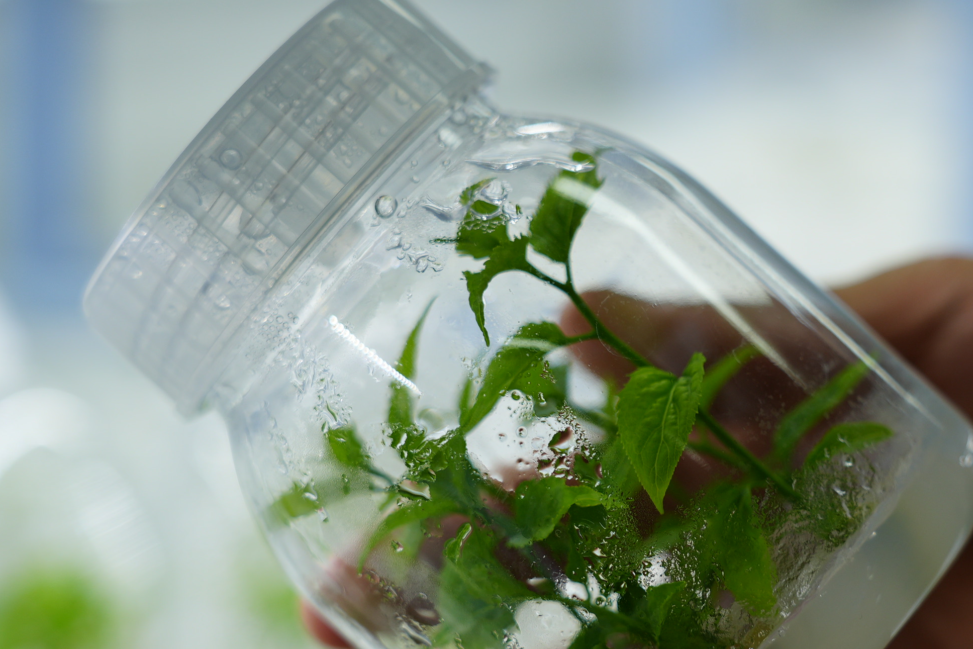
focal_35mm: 114
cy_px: 400
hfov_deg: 17.9
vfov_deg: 12.0
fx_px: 3081
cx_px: 662
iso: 100
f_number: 4.5
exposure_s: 1/80
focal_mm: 63
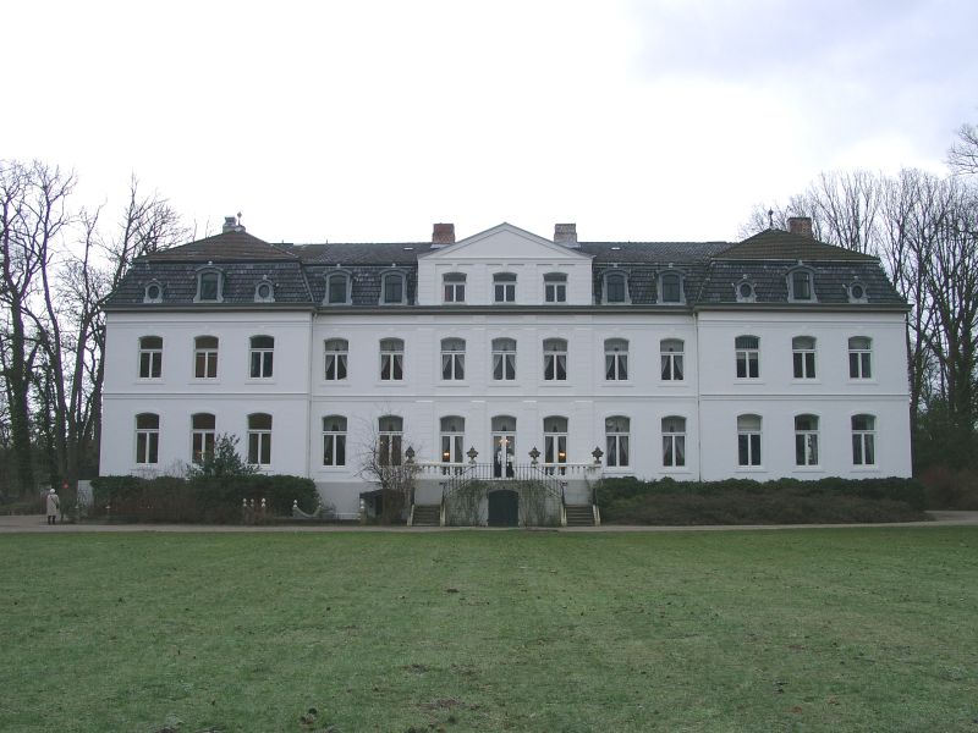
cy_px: 366
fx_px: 961
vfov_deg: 41.8
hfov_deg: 54.0
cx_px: 489
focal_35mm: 34
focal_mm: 7.13
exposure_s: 1/78.5
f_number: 4
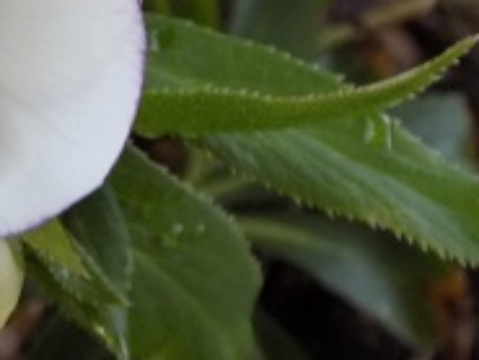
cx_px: -106
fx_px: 1218
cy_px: -21
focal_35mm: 88
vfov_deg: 16.4
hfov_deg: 20.7
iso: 360
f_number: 3.4
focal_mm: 6.1
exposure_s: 1/30
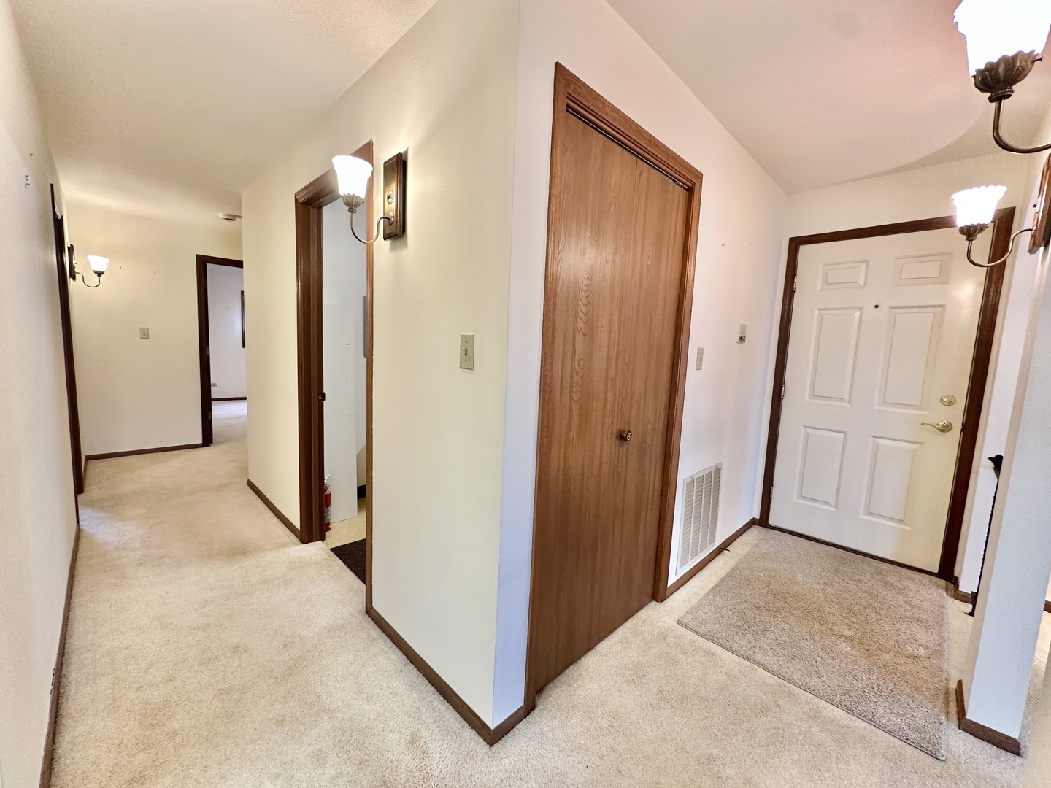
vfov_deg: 85.7
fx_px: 425
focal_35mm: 14
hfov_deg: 102.1
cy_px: 394
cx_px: 526
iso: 200
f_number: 2.2
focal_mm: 2.22
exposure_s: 1/60
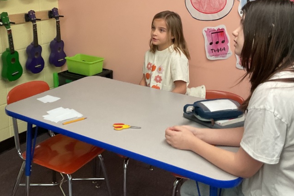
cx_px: 112
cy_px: 72
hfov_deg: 40.8
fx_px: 392
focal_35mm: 48
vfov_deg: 28.0
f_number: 1.8
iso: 80
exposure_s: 1/60
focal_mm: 3
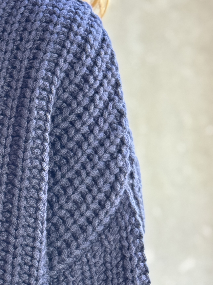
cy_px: 166
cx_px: -15
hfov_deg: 13.8
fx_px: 862
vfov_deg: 18.7
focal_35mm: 105
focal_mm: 6.76
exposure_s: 1/50
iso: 160
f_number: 1.78
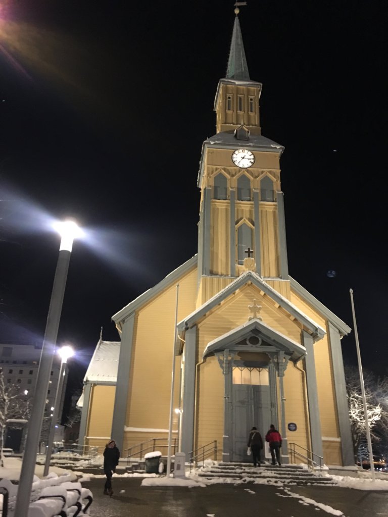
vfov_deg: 61.7
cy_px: 258
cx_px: 194
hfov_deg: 48.2
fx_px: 433
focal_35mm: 29
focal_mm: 4.15
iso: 400
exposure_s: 1/17
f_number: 2.2
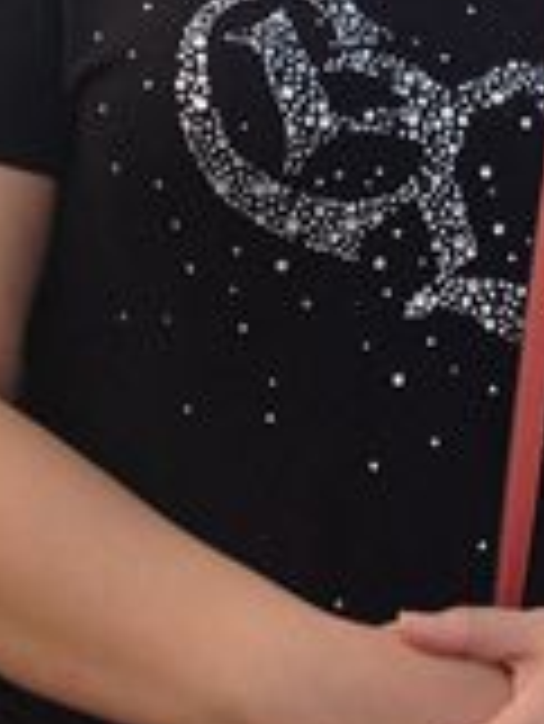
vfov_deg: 21.8
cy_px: 31
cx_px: 418
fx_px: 1821
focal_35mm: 87
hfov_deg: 16.9
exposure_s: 1/347
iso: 50
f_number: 2.4
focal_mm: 4.28
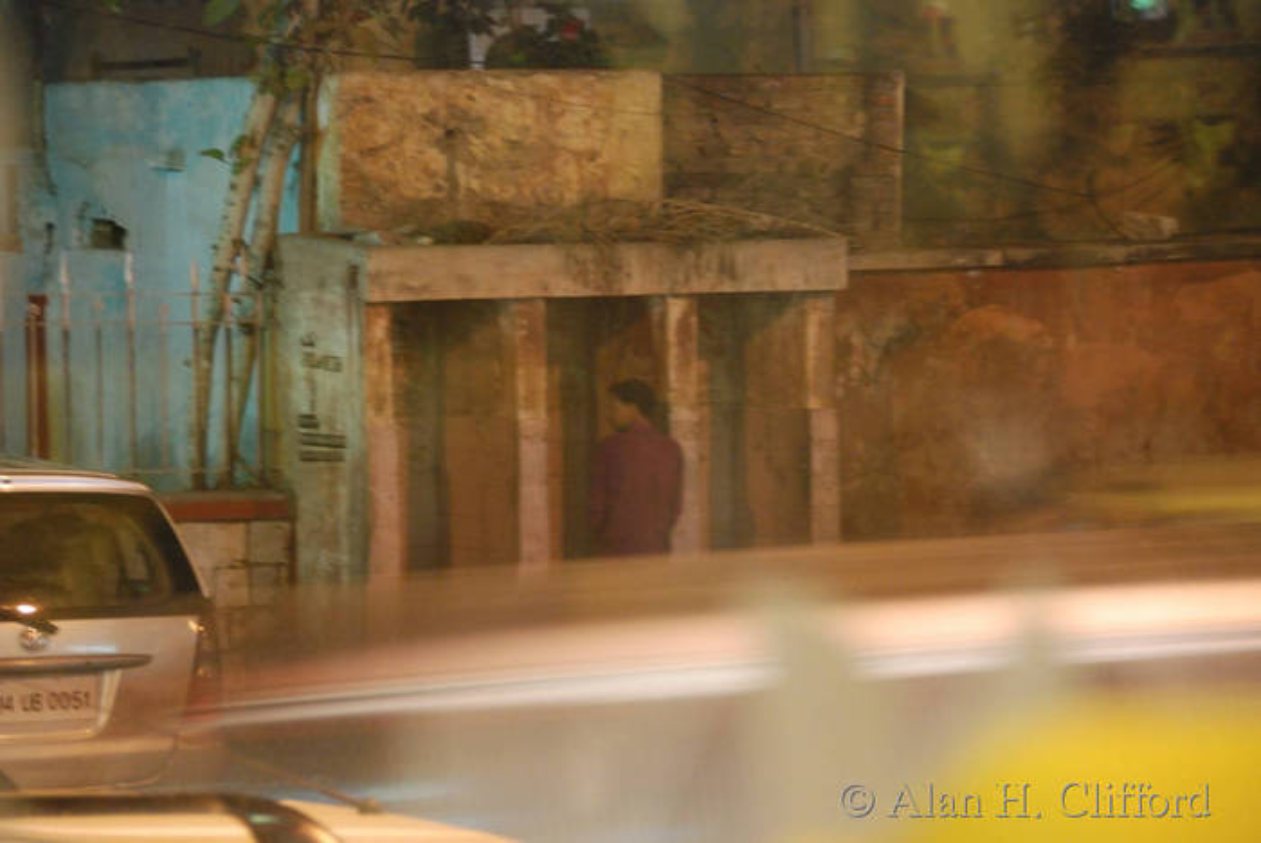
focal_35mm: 168
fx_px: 5889
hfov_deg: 12.2
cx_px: 630
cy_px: 422
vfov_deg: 8.2
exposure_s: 1/2.5
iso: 1600
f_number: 5.6
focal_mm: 112
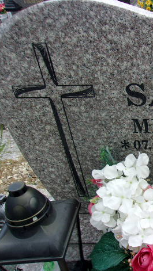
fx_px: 288
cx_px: 178
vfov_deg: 50.5
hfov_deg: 26.7
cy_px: 135
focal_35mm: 40
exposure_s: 1/45
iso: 80
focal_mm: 4.9
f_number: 10.4
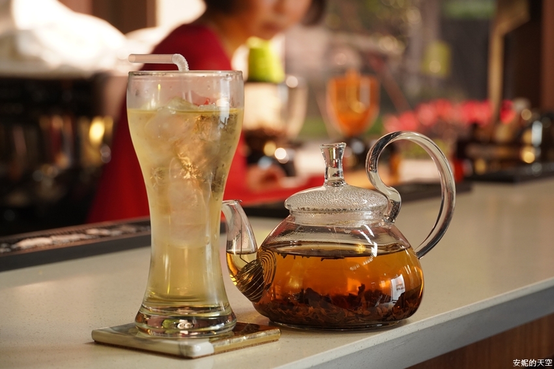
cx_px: 277
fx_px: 1477
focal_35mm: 96
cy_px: 184
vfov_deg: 14.2
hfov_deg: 21.2
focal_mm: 64
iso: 800
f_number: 5.6
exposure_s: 1/30
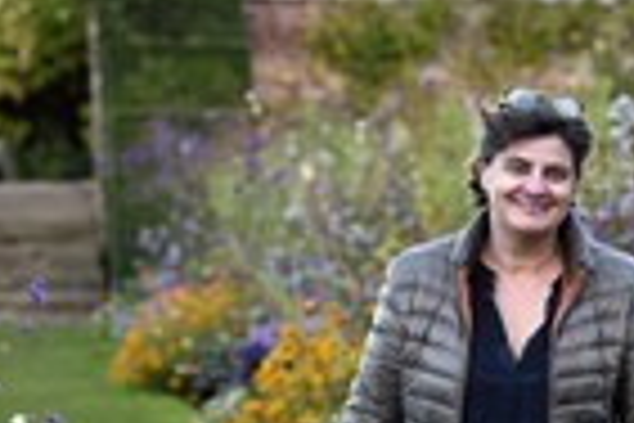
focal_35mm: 403
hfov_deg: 5.1
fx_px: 7097
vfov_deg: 3.4
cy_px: 536
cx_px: 818
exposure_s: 1/160
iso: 800
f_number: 5
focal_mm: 135
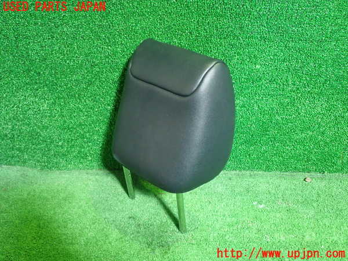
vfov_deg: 39.7
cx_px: 174
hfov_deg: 51.4
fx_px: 362
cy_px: 130
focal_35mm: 36
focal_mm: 6.37
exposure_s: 1/30
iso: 800
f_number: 2.5
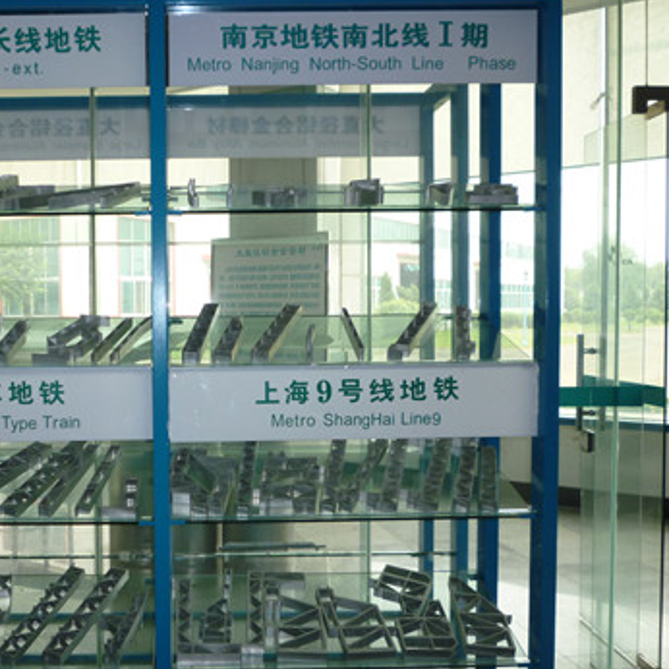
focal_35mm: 37
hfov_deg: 43.9
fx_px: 809
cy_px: 353
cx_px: 191
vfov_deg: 44.9
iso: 160
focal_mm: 5.2
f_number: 3.3
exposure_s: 1/30
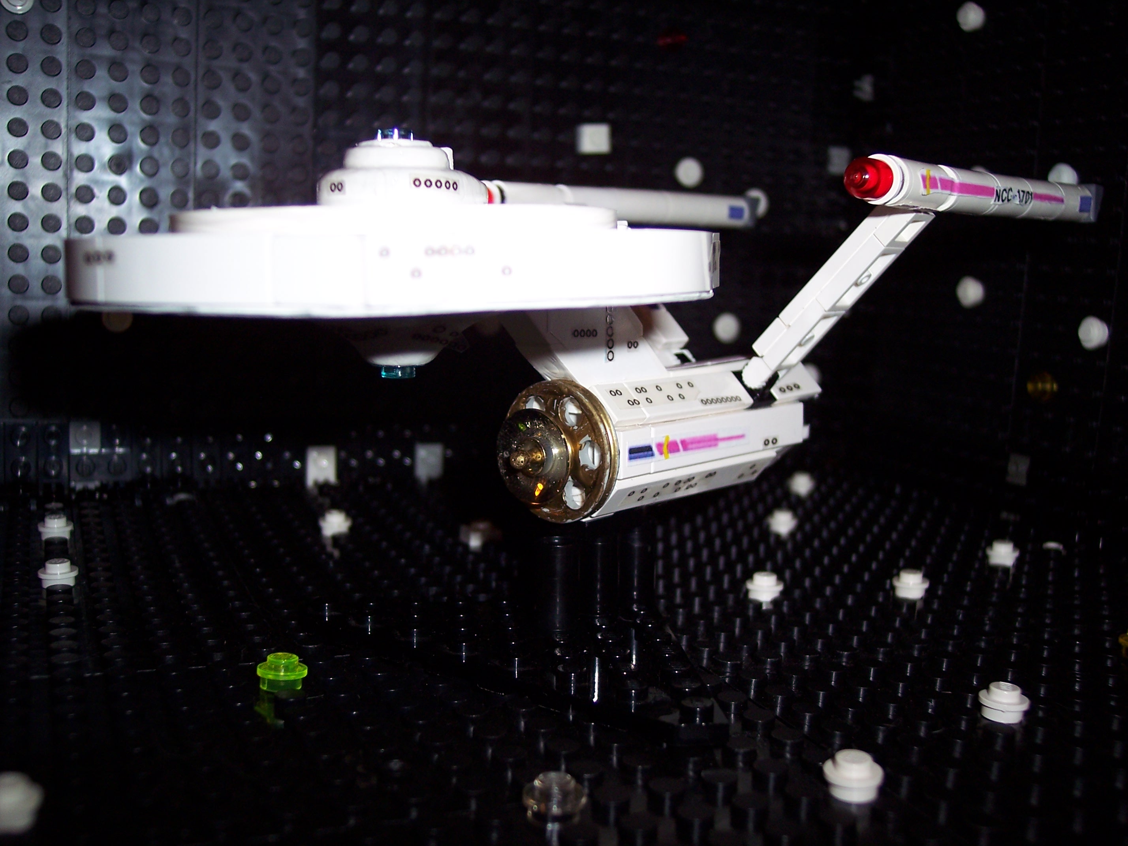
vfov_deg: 36.8
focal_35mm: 39
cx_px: 564
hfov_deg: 47.9
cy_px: 423
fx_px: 1271
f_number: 2.8
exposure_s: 1/60
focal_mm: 8
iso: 100
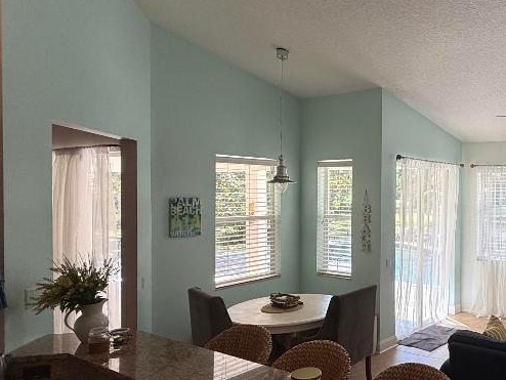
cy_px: 201
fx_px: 424
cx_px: 470
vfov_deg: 48.2
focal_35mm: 29
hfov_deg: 52.8
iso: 50
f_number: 2.2
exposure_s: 1/157
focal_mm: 2.22
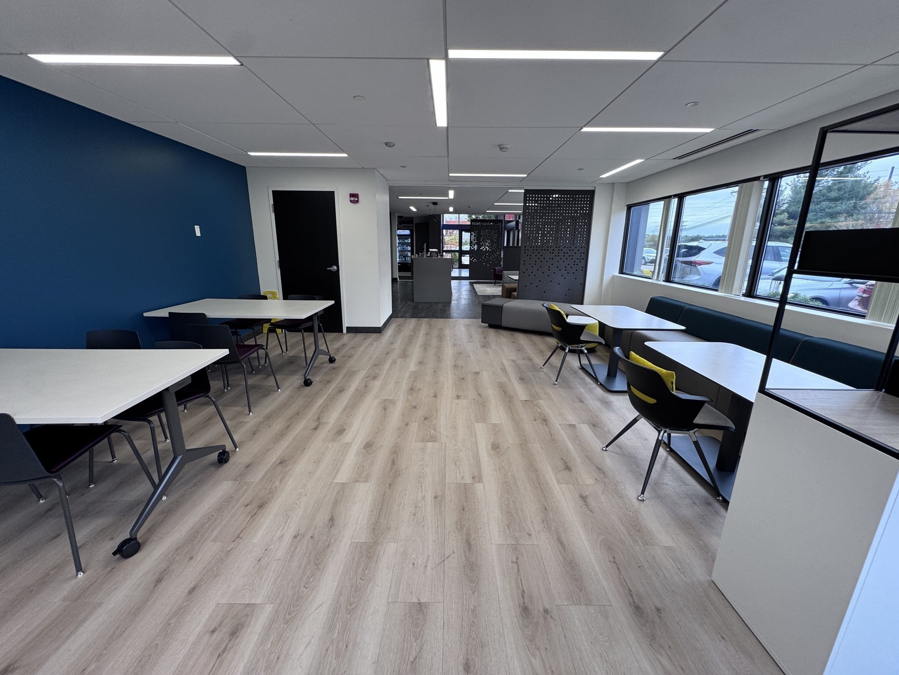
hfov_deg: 102.1
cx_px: 450
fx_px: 364
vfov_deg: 85.7
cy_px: 338
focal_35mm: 14
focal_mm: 2.22
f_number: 2.2
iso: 80
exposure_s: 1/99
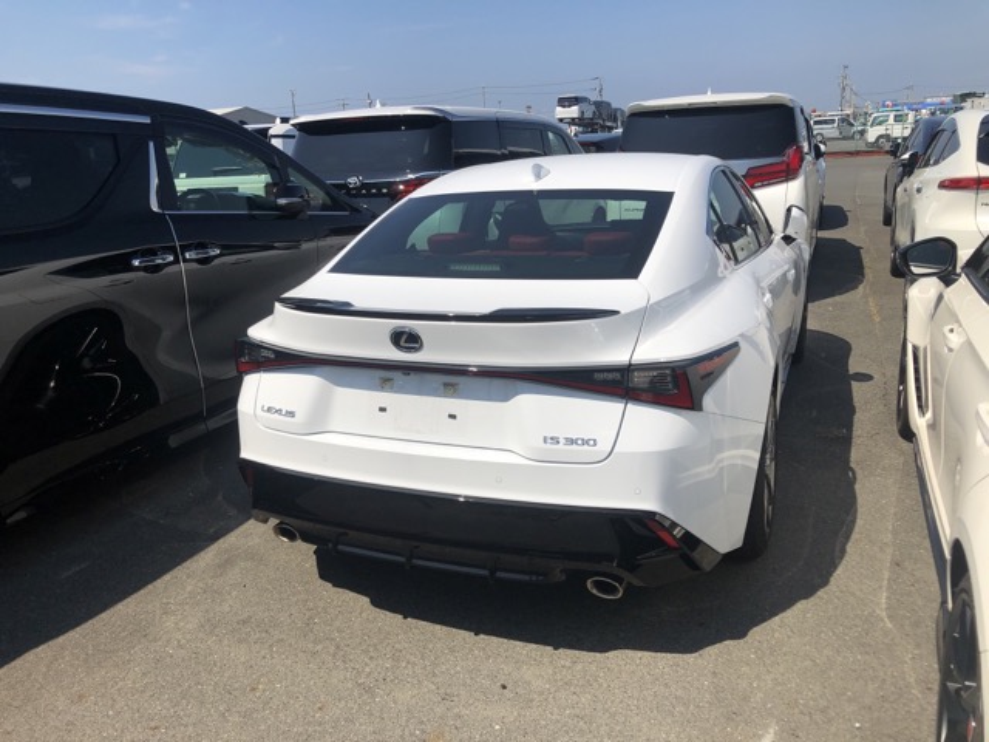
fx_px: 800
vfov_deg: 49.7
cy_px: 371
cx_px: 494
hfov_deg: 63.4
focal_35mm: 28
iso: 25
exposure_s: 1/3690
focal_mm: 3.99
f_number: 1.8
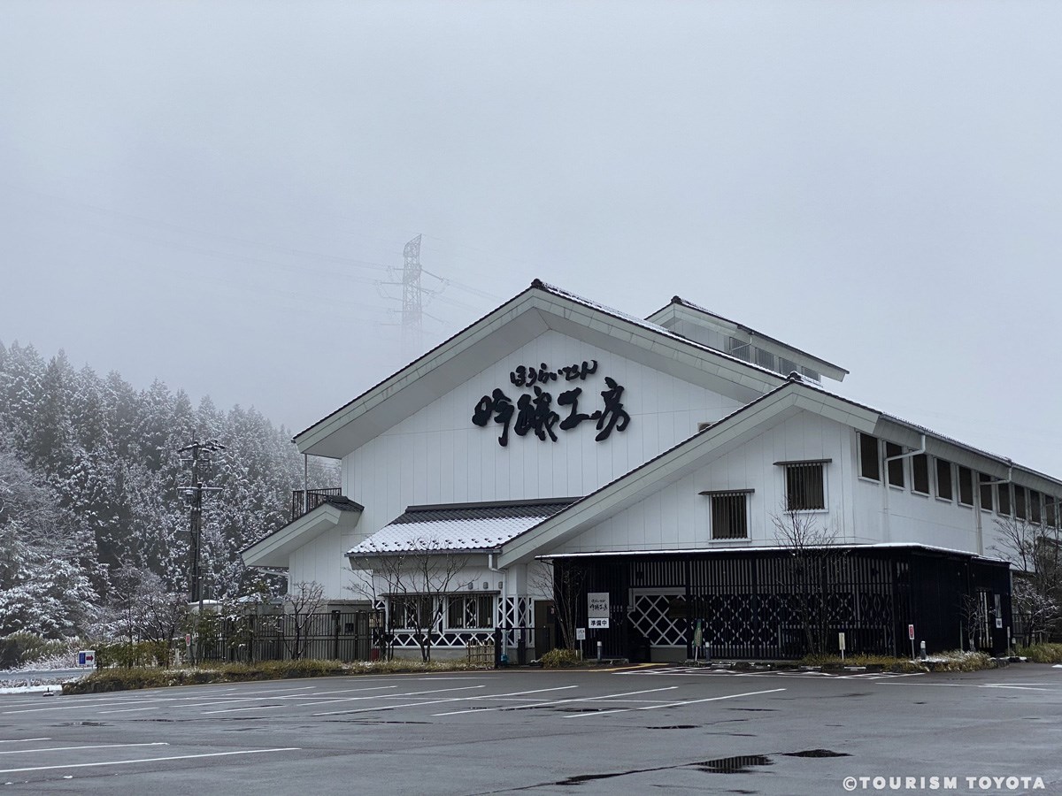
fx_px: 1595
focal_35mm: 52
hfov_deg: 36.8
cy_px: 398
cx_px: 531
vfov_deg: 28.0
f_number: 2
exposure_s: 1/773
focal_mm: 6
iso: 20
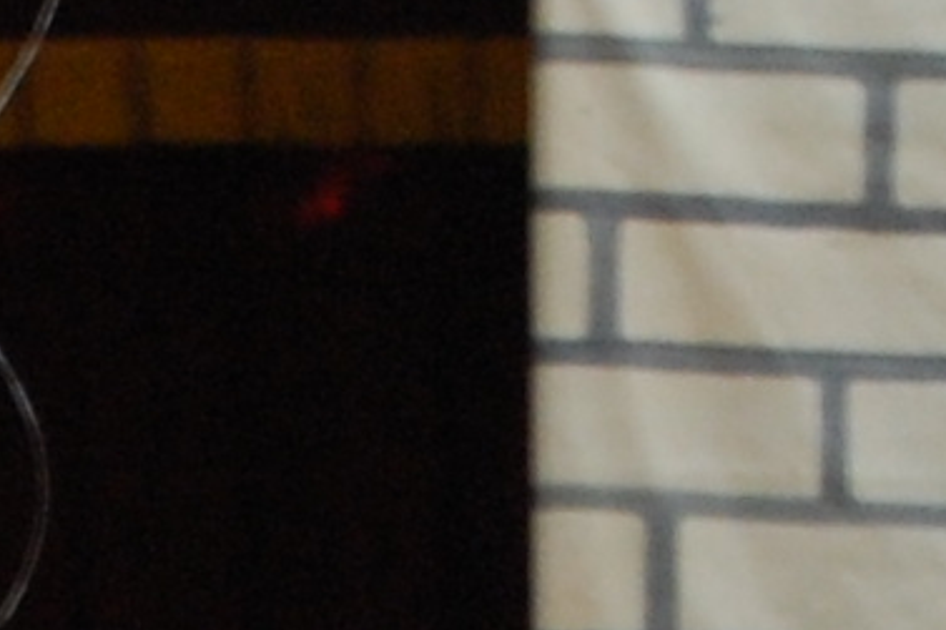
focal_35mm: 311
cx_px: -161
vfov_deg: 4.2
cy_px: 2098
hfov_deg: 6.6
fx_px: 8168
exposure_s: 1/25
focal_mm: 26
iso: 800
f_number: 4.5
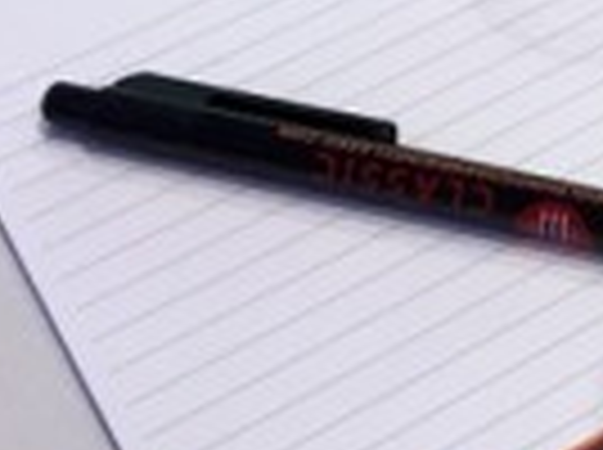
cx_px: 1197
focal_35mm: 152
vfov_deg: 9.0
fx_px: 2643
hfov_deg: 11.7
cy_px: -533
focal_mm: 4.15
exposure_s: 1/30
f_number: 2.2
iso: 32
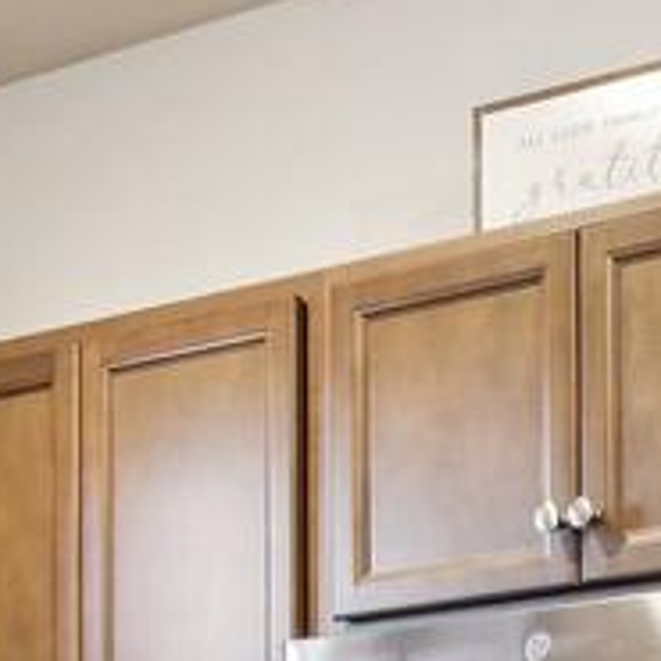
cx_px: 64
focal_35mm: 152
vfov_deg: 10.9
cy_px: 1125
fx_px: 3284
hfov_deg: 11.4
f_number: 8
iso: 200
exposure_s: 1/3.33
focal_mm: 23
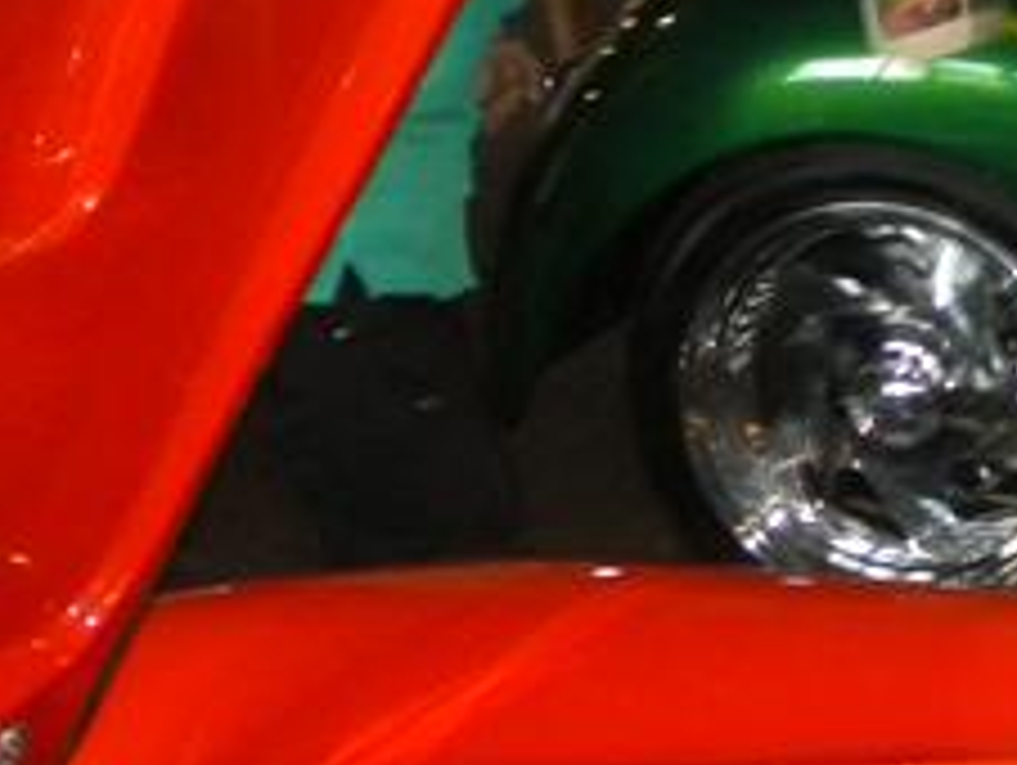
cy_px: 706
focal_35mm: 99
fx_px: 2912
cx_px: 644
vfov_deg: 14.8
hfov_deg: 19.8
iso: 400
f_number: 3.1
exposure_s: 1/30
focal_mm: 6.3
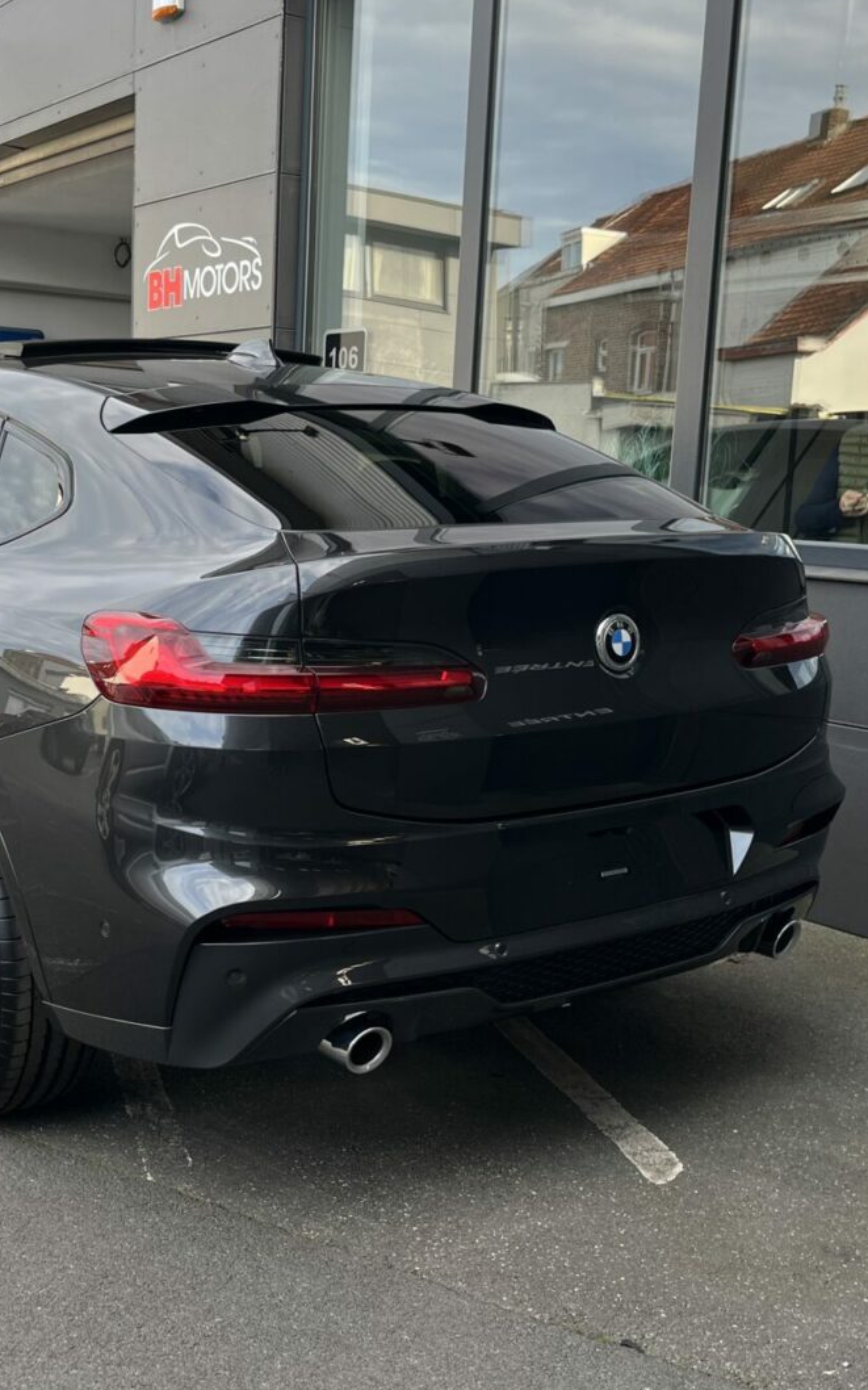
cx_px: 236
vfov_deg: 49.3
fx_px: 1514
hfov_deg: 31.5
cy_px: 661
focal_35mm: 40
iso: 50
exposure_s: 1/384
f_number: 1.6
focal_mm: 5.1
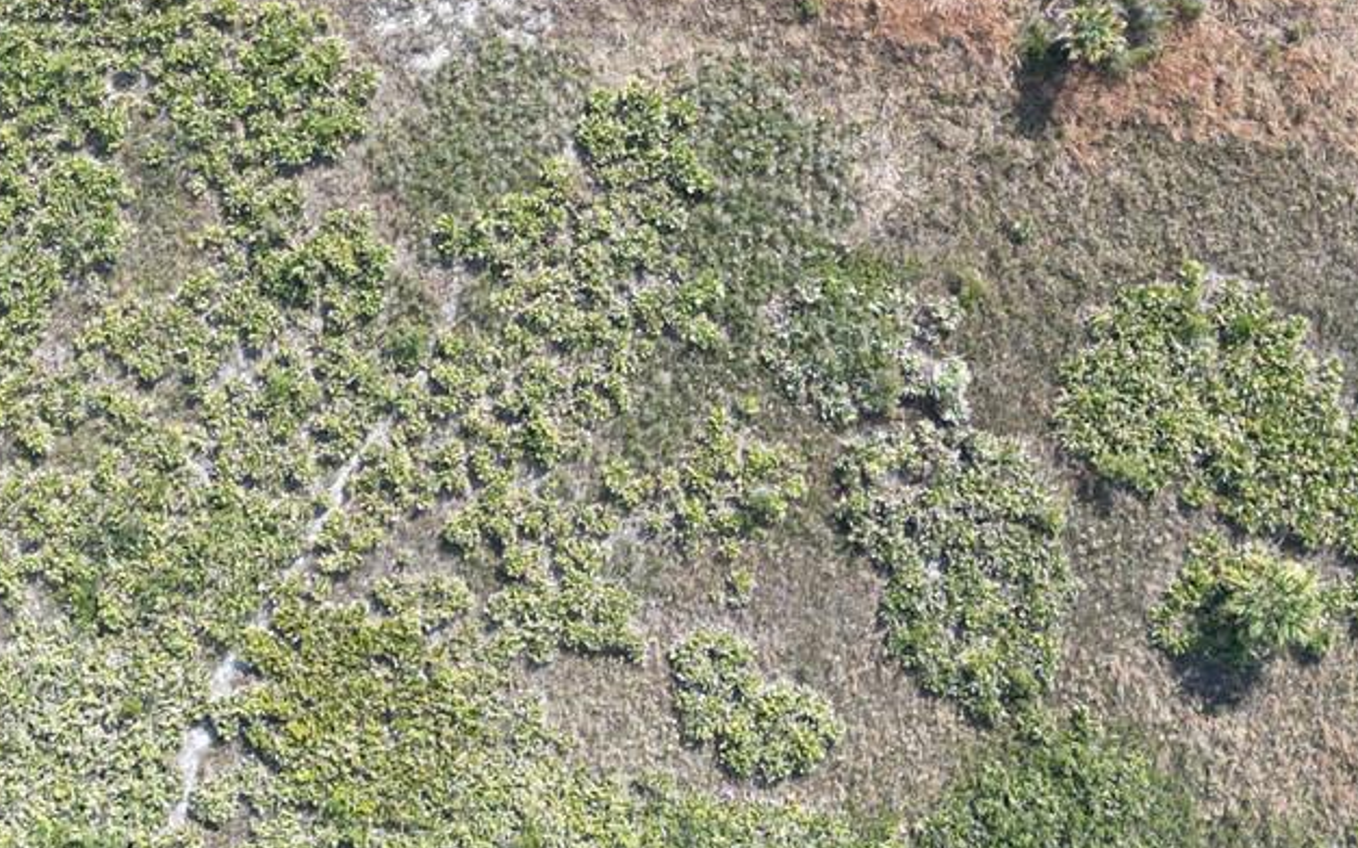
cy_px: -85
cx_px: 453
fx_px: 2405
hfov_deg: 31.3
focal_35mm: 65
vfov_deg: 19.2
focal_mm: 6.72
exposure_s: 1/800
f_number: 1.7
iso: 100
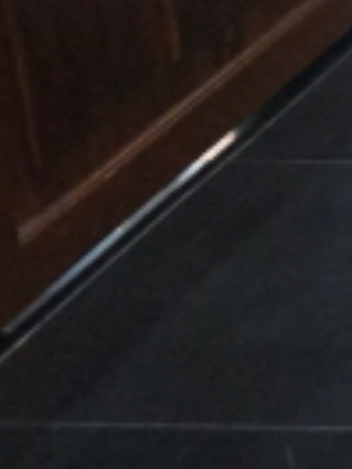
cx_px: 1561
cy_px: -693
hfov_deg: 6.4
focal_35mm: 174
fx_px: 2359
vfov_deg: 9.9
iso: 1250
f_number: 4
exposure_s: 1/160
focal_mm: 16
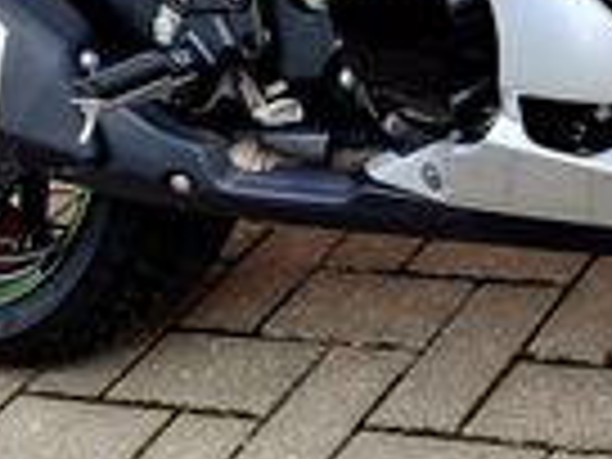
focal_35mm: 108
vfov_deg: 12.4
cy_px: -392
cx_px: 886
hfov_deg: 16.7
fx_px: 1909
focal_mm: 6.4
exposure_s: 1/182
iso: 50
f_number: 1.8
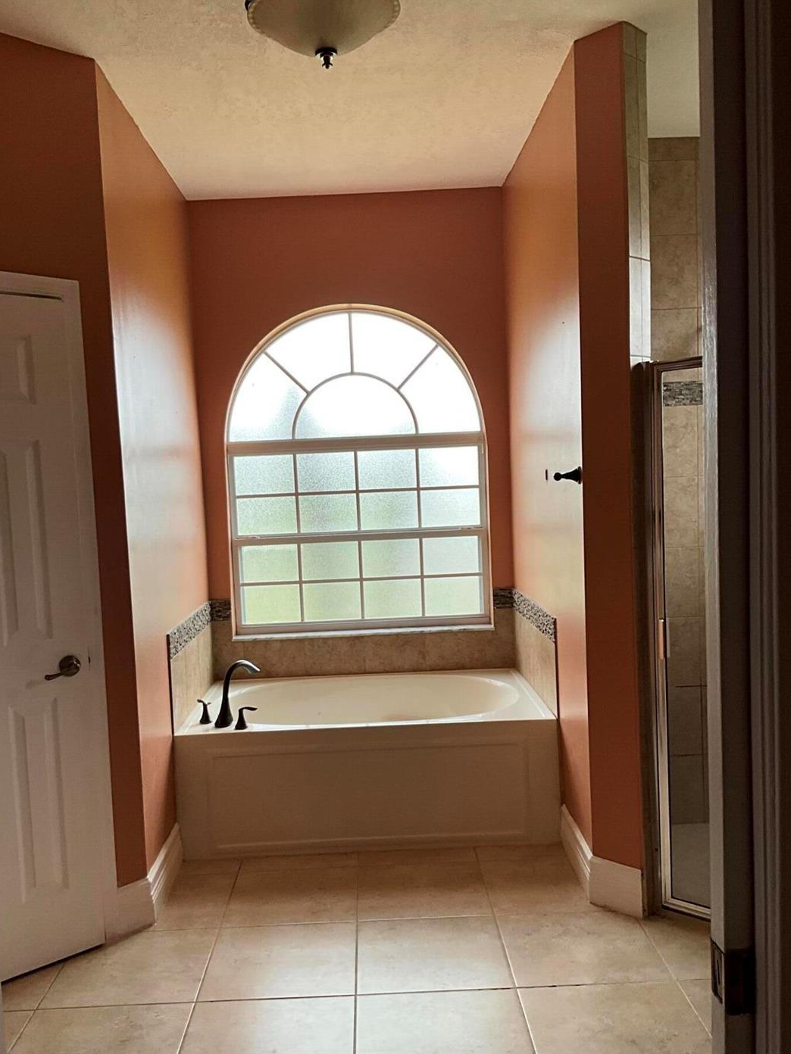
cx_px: 377
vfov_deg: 56.8
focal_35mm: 32
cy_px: 559
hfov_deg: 44.1
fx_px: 975
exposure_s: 1/122
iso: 32
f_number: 1.8
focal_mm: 3
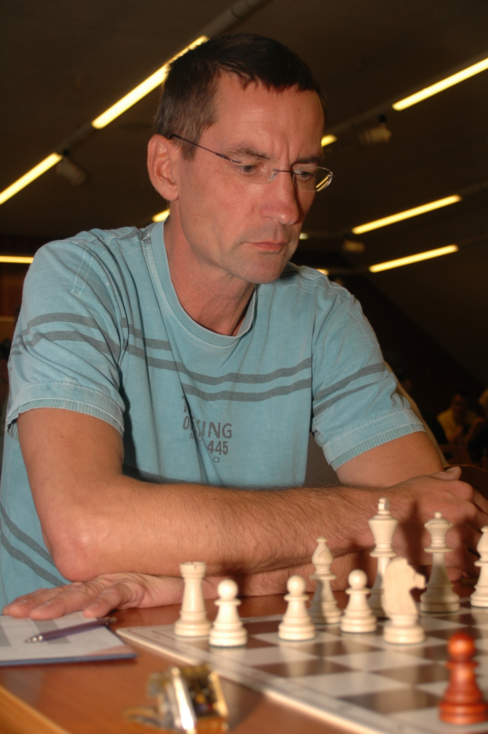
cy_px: 367
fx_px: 1222
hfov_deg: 22.6
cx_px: 244
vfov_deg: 33.4
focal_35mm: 60
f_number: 5.3
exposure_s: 1/60
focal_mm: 40
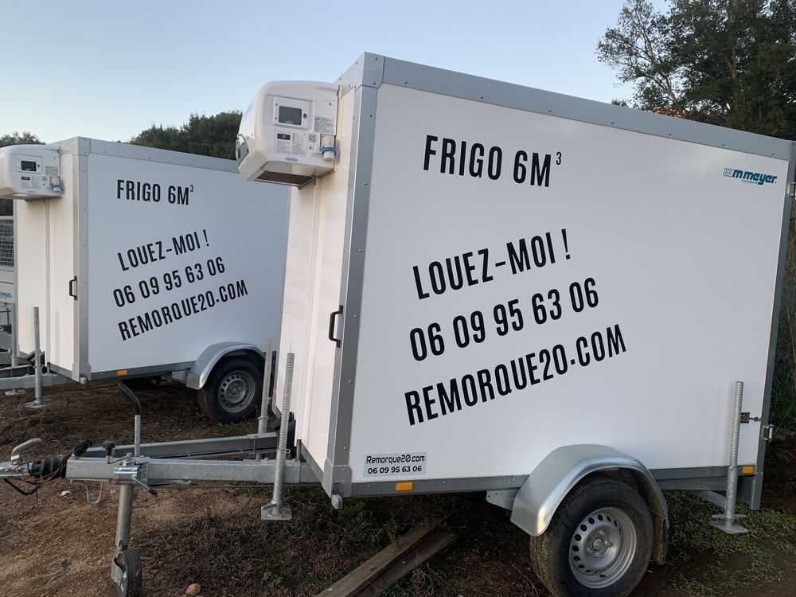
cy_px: 298
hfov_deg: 67.3
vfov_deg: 53.1
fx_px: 598
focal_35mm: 26
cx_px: 398
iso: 25
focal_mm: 4.25
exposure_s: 1/121
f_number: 1.8
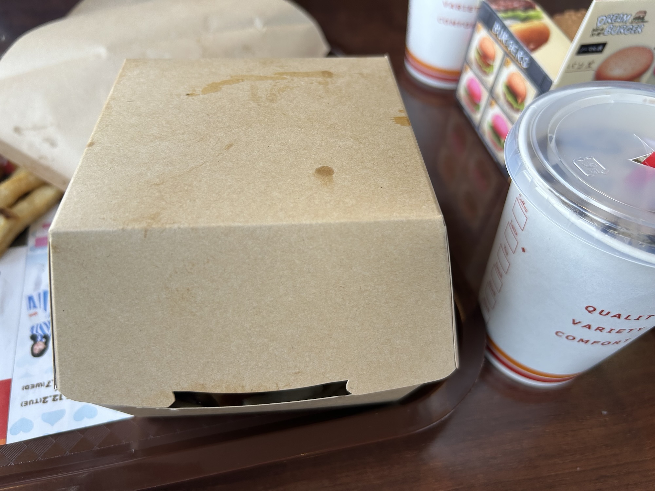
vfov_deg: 53.1
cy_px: 246
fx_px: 492
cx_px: 328
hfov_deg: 67.3
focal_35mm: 26
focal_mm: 5.7
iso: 40
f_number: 1.5
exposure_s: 1/254
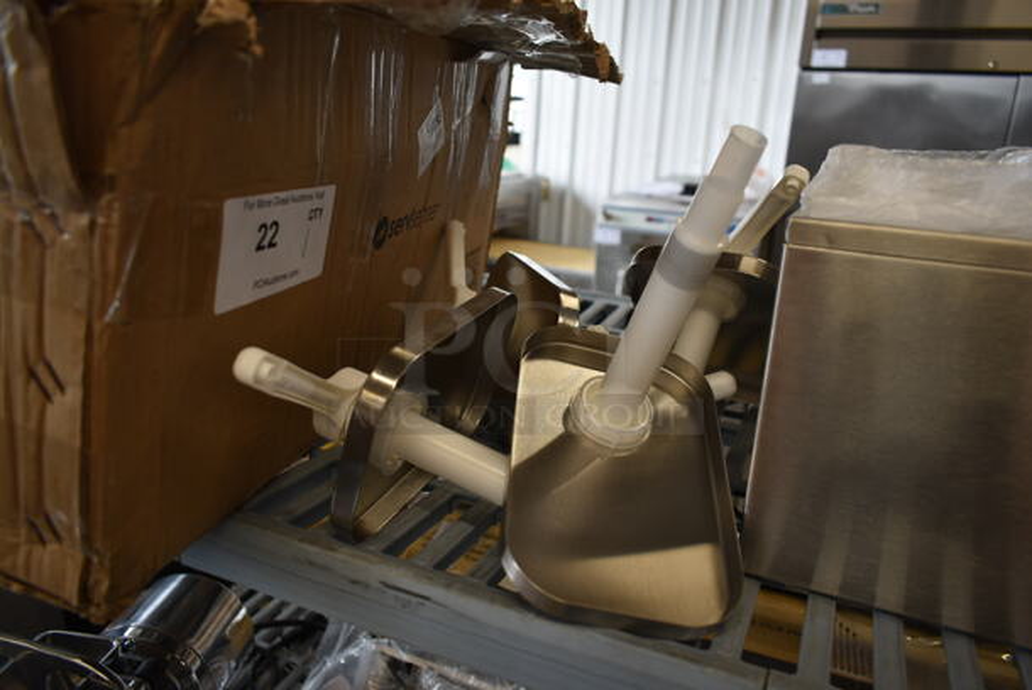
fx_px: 775
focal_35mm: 27
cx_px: 516
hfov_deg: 67.3
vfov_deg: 48.0
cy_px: 345
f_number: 3.5
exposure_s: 1/40
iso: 100
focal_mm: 18
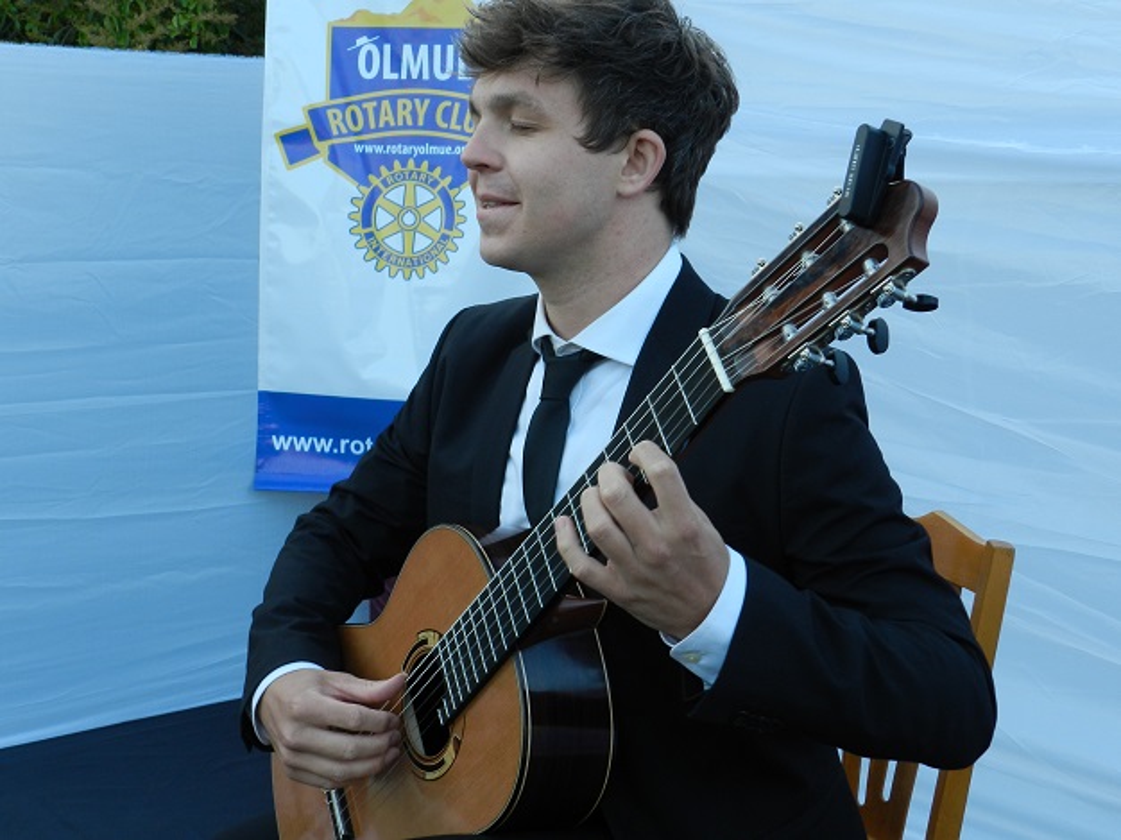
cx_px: 560
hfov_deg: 41.3
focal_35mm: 46
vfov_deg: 31.5
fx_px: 1489
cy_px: 420
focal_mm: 8.1
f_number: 4.2
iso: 160
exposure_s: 1/80
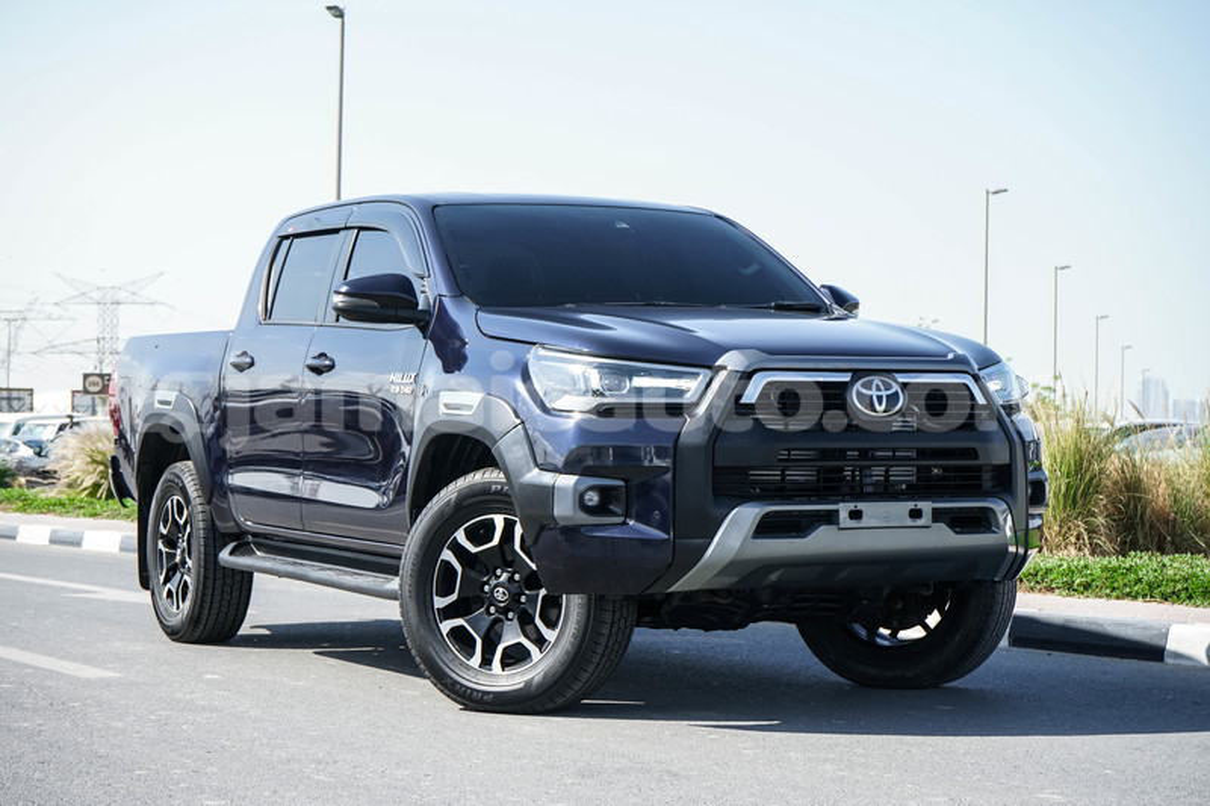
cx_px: 605
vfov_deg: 19.4
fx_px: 2352
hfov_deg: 28.8
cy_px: 403
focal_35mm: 70
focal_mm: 70
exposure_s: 1/400
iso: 400
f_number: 9
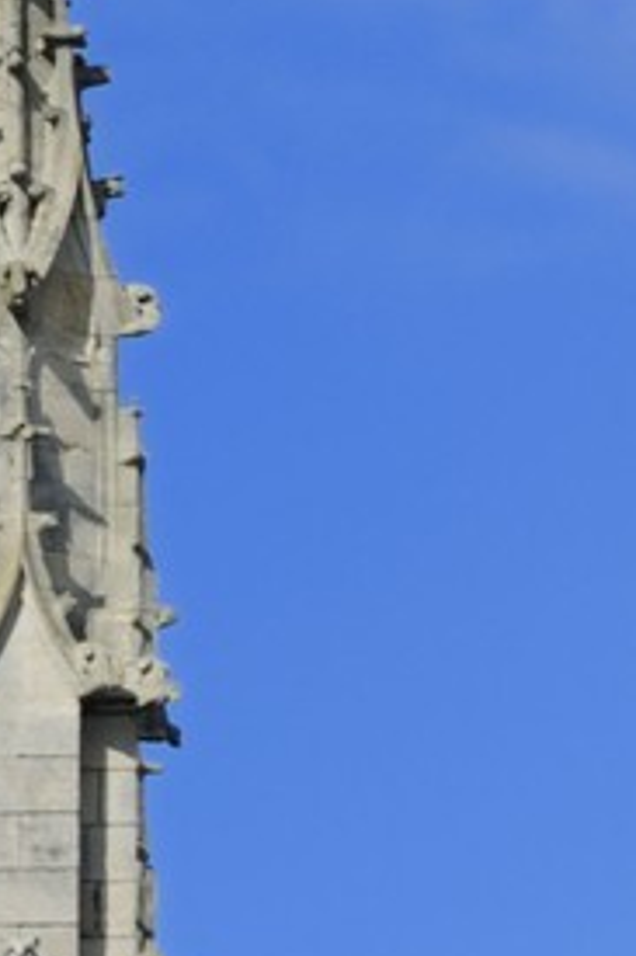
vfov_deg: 2.9
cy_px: 2037
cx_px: -924
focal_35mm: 709
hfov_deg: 1.9
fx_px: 18811
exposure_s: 1/200
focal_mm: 122
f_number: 14
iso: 200
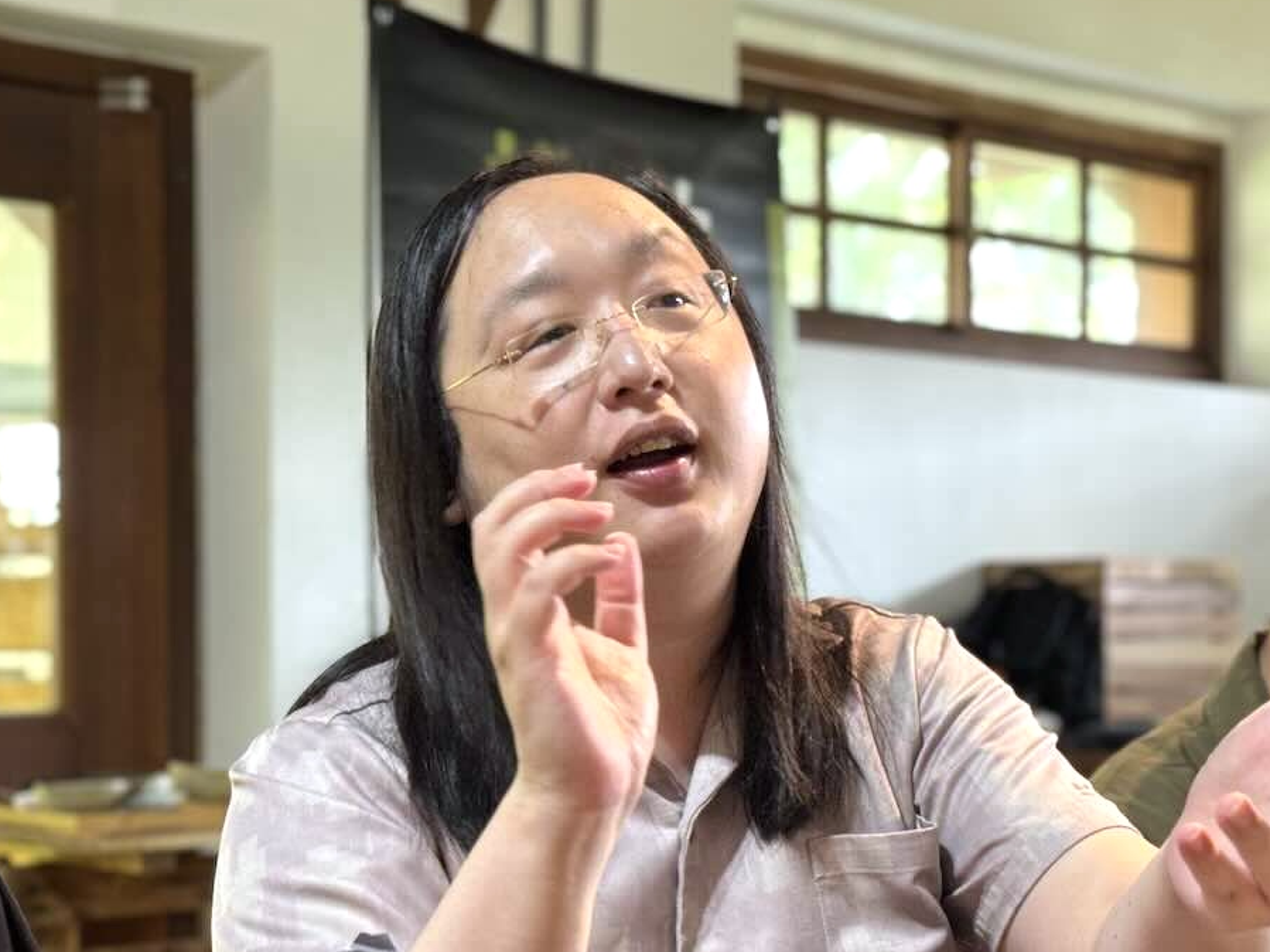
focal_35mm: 77
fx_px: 2824
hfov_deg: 25.3
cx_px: 665
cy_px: 629
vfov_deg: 19.1
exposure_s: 1/60
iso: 80
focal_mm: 6.86
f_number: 1.78
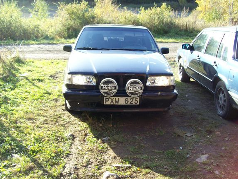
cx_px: 117
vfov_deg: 36.0
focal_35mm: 40
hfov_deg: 46.8
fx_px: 275
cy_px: 93
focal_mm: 6
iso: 80
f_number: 2.7
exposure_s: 1/176
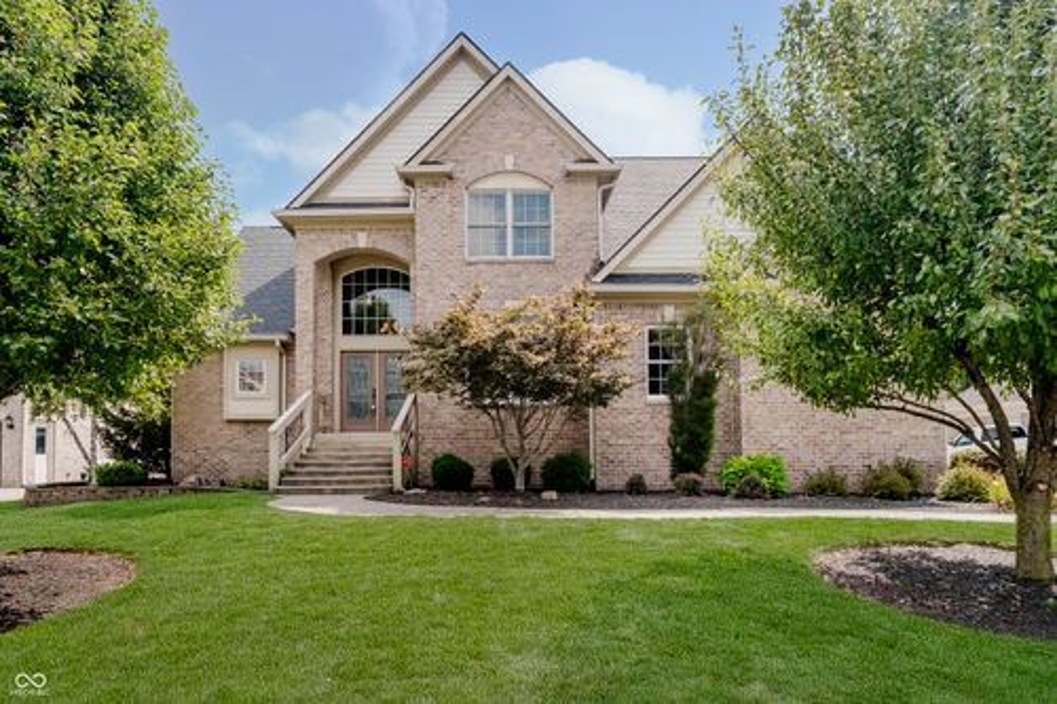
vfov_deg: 61.9
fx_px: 587
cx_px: 528
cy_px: 352
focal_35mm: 20
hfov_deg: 84.0
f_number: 4
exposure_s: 1/1600
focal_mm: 13.1
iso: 500
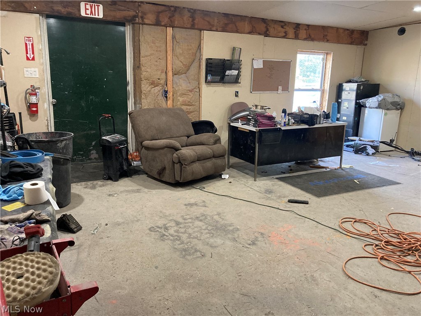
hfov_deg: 63.4
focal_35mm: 28
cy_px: 158
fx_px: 341
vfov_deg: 49.7
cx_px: 210
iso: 320
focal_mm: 3.99
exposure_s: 1/60
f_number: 1.8
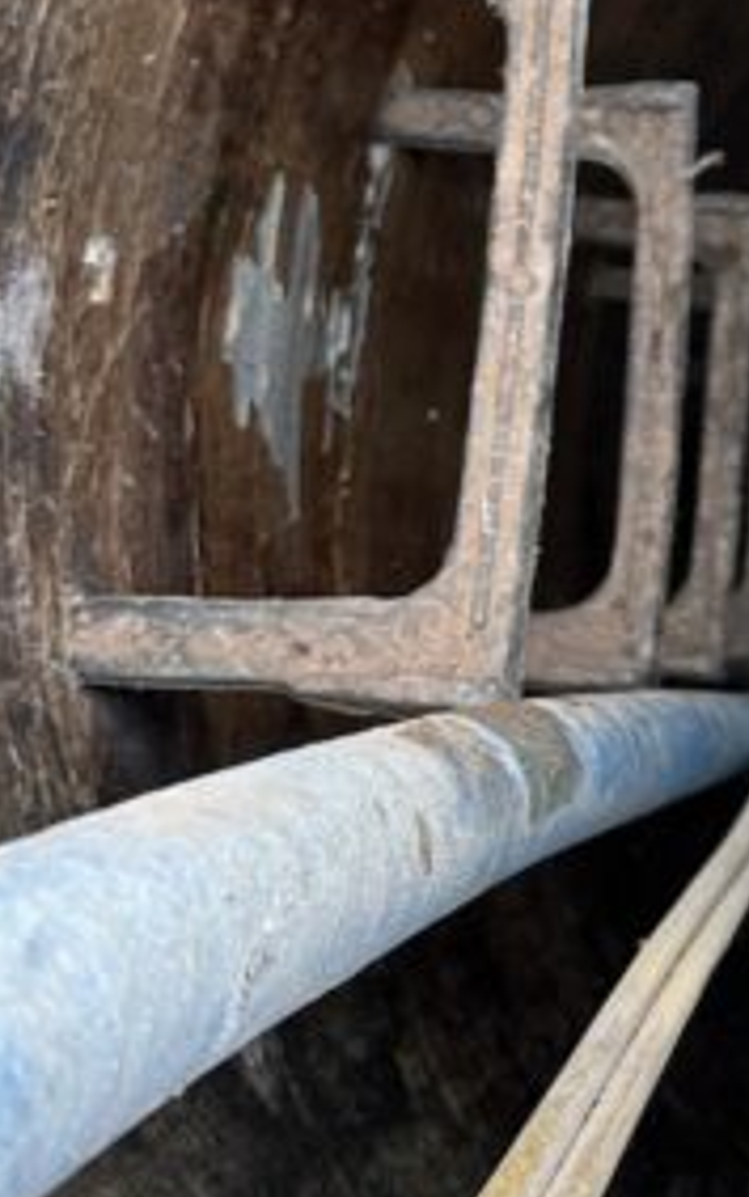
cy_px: 93
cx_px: 1202
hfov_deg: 13.2
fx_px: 3003
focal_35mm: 92
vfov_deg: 22.0
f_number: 1.78
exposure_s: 1/158
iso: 64
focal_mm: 6.86
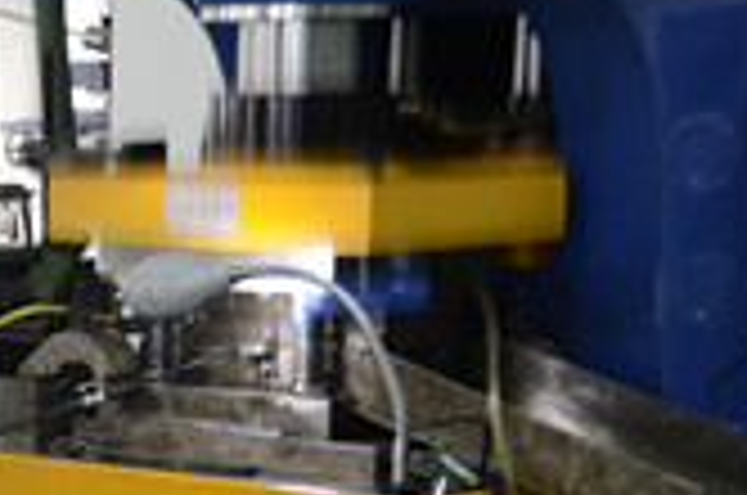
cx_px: -256
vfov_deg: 9.2
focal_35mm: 147
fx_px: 3040
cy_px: 610
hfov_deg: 13.4
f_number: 3.5
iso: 100
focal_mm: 27
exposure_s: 1/13
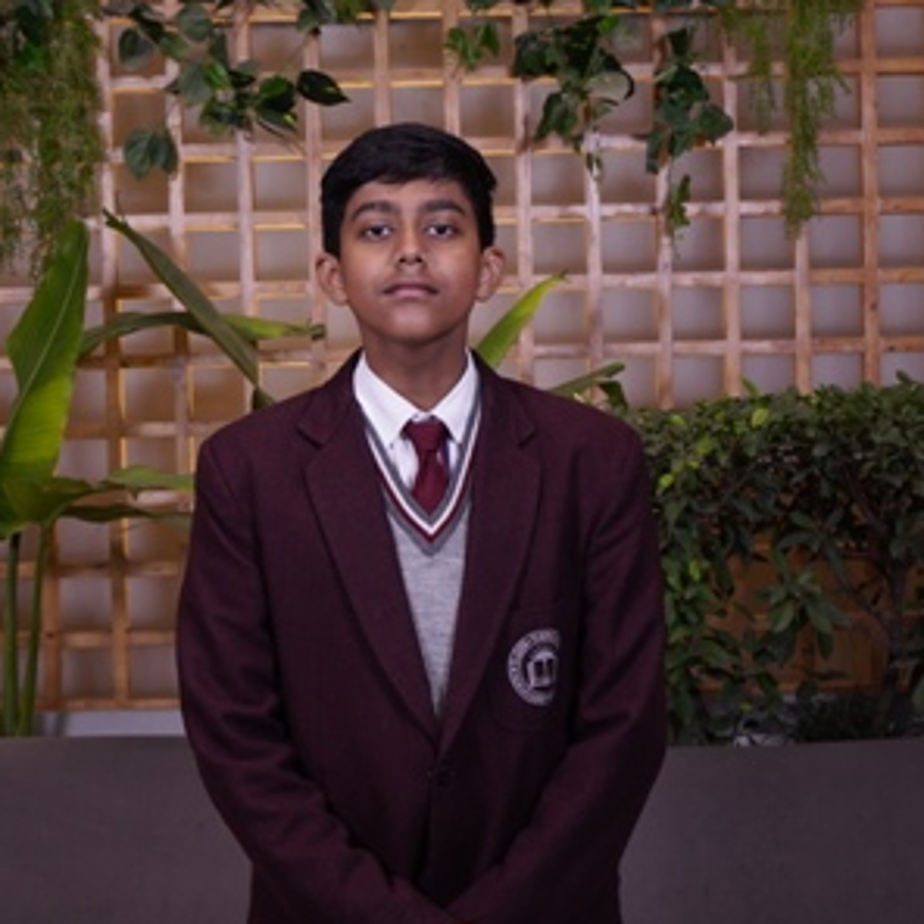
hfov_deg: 27.3
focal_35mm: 63
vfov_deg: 27.3
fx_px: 1903
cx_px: 434
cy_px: 460
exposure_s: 1/125
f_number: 5
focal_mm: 33
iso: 500
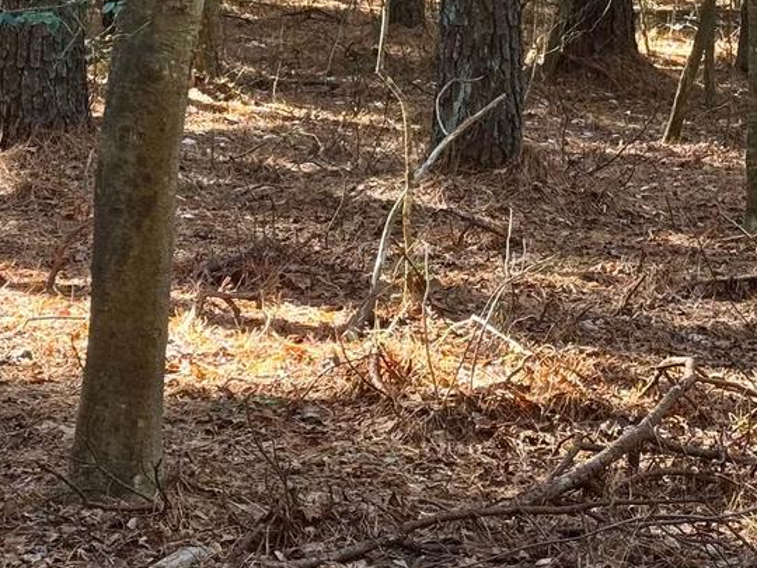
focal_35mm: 128
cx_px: 604
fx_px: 2799
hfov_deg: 15.3
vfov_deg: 11.4
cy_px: -27
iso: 100
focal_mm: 6.76
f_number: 1.78
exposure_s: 1/79
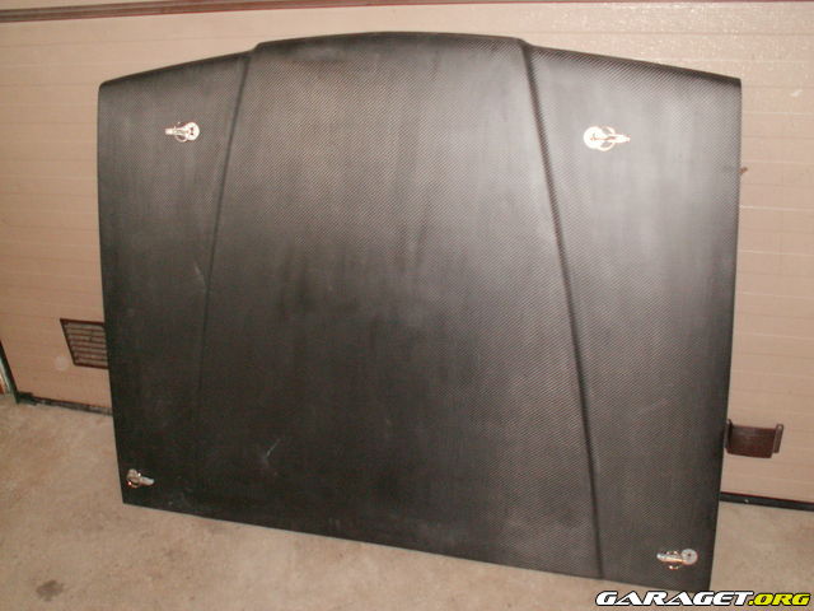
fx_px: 823
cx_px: 407
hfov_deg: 52.6
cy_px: 306
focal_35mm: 35
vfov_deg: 40.7
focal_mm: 5.86
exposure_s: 1/40
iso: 160
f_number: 2.8
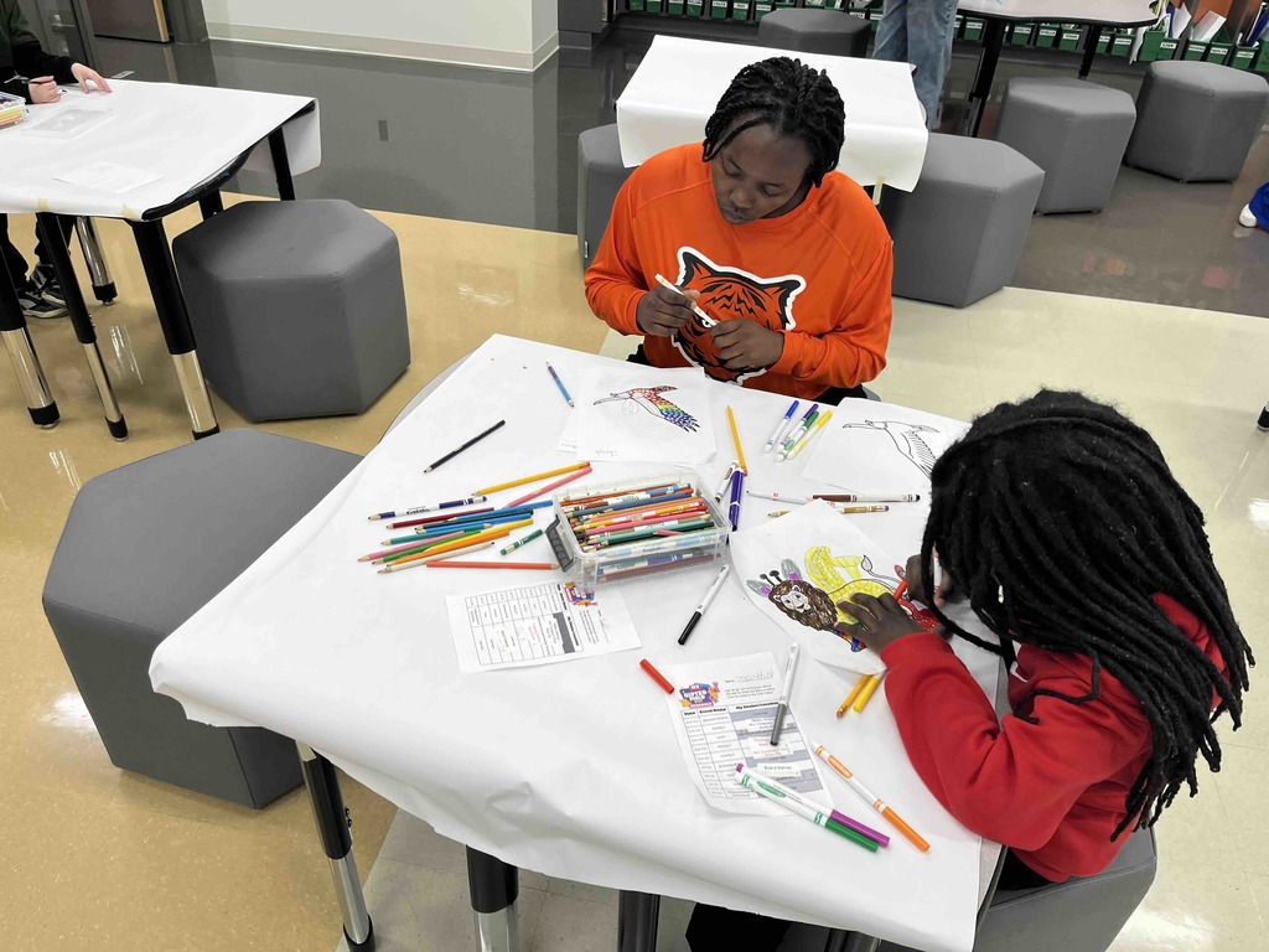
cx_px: 634
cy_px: 476
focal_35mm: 26
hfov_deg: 67.3
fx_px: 953
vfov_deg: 53.1
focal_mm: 5.1
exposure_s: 1/120
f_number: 1.6
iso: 64
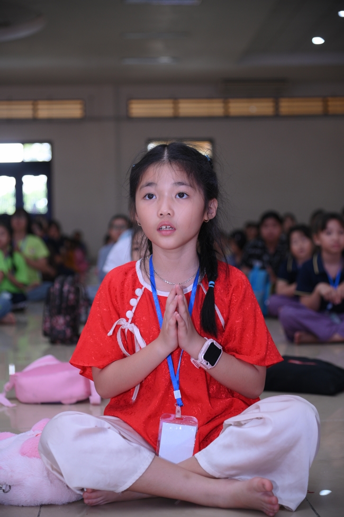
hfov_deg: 19.4
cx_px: 172
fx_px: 1005
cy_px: 258
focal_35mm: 70
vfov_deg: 28.9
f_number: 4
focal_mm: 70
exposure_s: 1/160
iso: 800
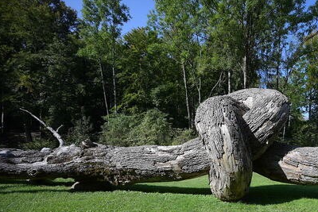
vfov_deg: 57.2
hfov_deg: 76.1
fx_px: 186
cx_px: 233
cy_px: 153
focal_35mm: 21
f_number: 4
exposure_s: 1/1000
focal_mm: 14
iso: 160
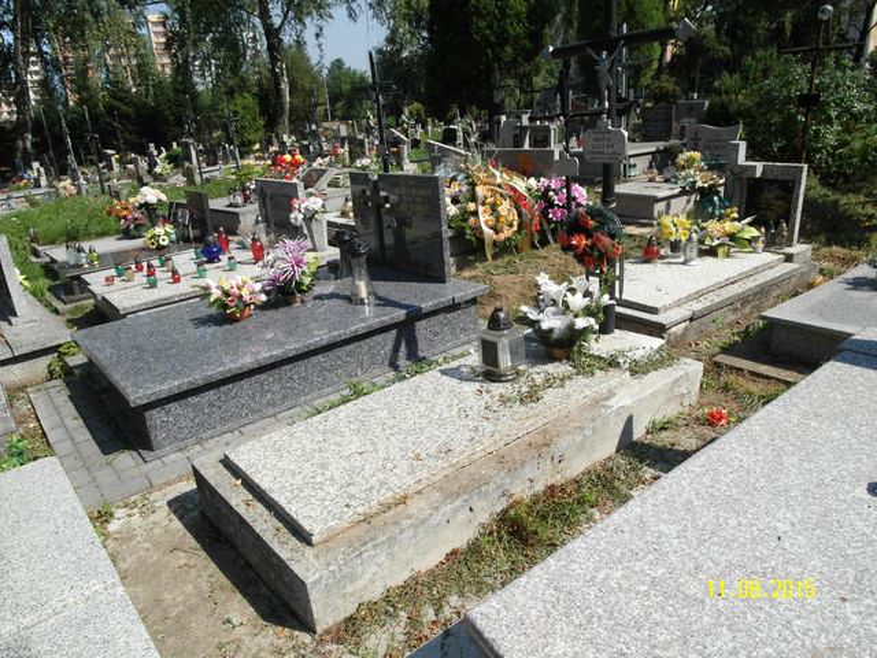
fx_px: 608
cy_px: 329
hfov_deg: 71.6
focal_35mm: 24
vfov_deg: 56.8
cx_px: 438
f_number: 4.4
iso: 80
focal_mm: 5.2
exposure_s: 1/500
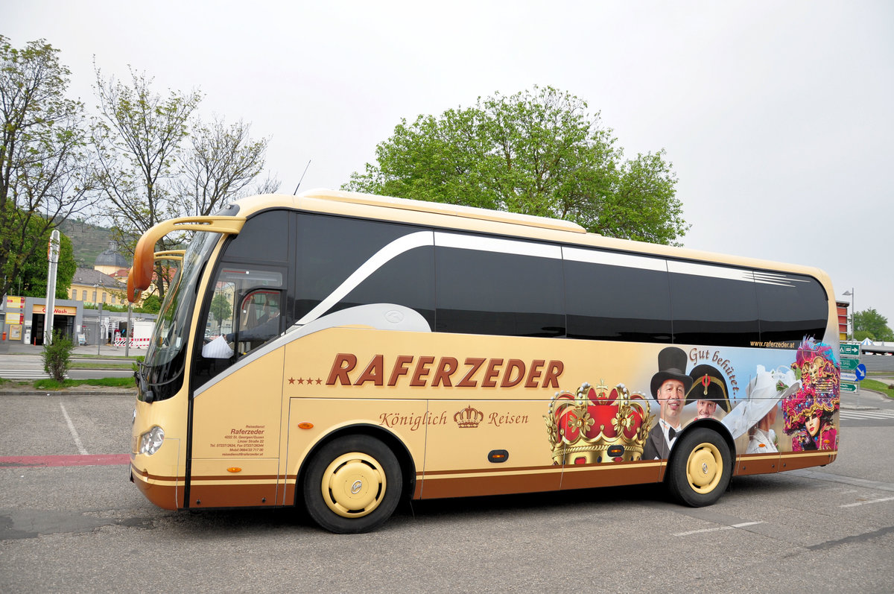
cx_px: 447
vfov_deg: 47.8
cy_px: 297
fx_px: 670
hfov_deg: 67.4
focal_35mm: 27
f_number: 3.5
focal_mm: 18
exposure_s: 1/800
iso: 200
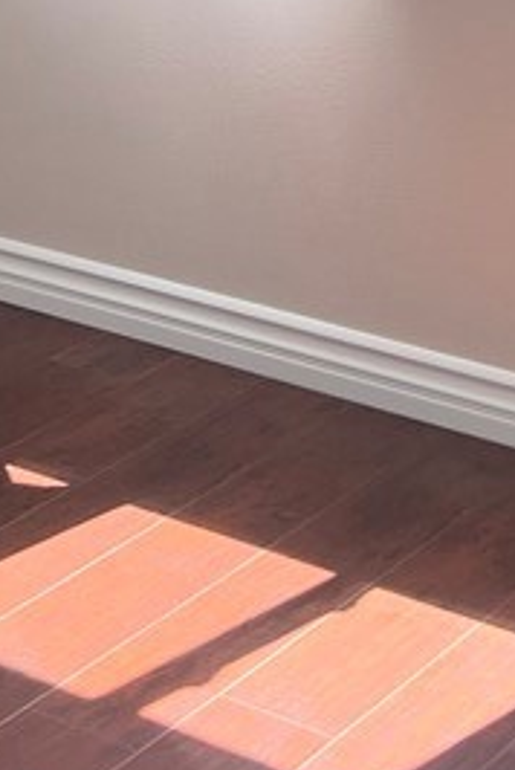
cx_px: 486
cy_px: -304
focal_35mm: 104
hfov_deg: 13.1
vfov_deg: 18.0
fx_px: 2226
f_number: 1.5
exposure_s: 1/120
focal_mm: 5.7
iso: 40
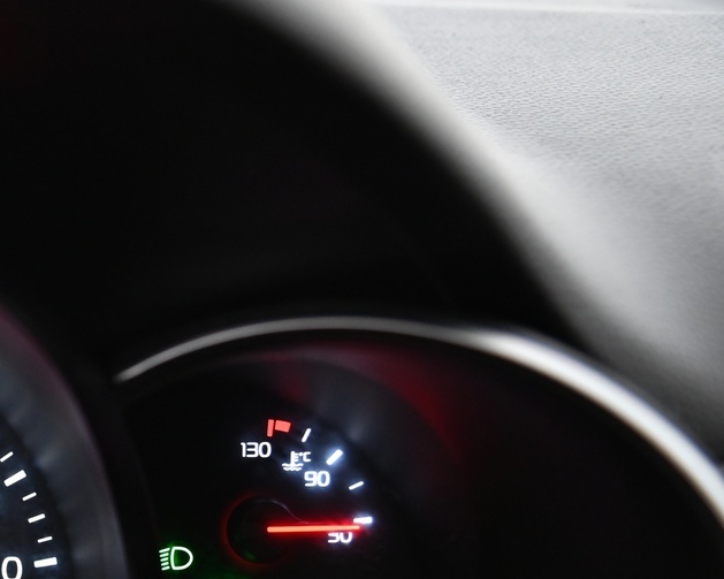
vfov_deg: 16.3
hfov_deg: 19.4
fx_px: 1971
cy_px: 620
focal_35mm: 92
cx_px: -183
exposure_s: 1/20
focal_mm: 38
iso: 2000
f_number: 4
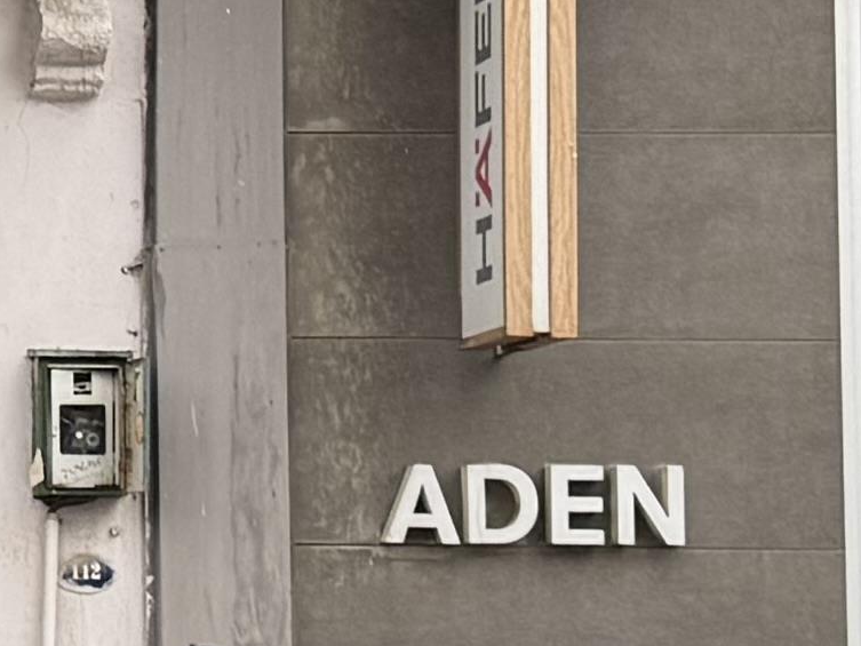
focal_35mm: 182
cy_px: 361
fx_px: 4528
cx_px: -826
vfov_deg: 8.2
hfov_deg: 10.1
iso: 200
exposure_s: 1/121
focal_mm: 6.76
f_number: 1.78
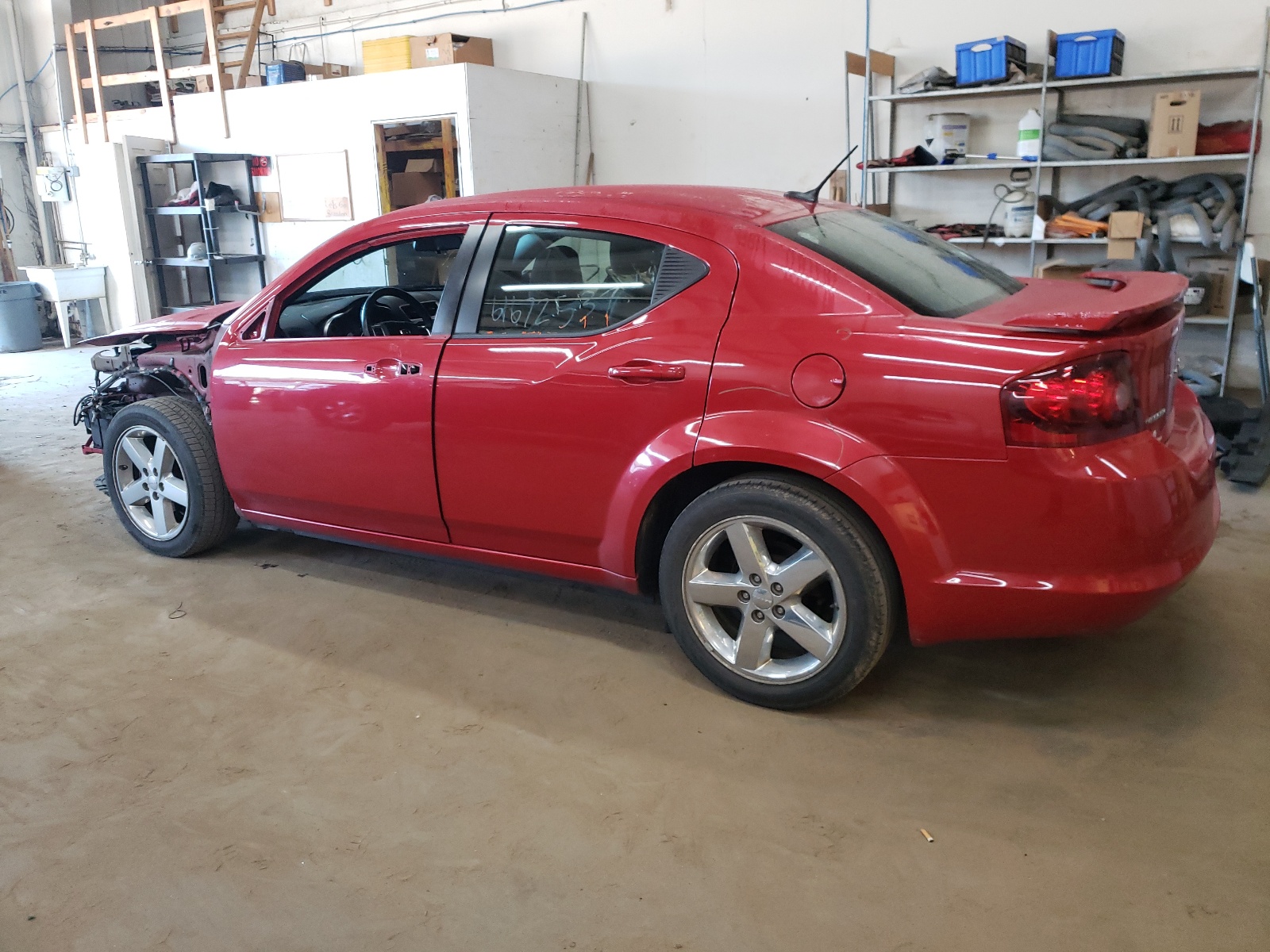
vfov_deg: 53.1
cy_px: 476
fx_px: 954
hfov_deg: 67.3
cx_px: 635
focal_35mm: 26
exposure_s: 1/60.2
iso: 185
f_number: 1.5
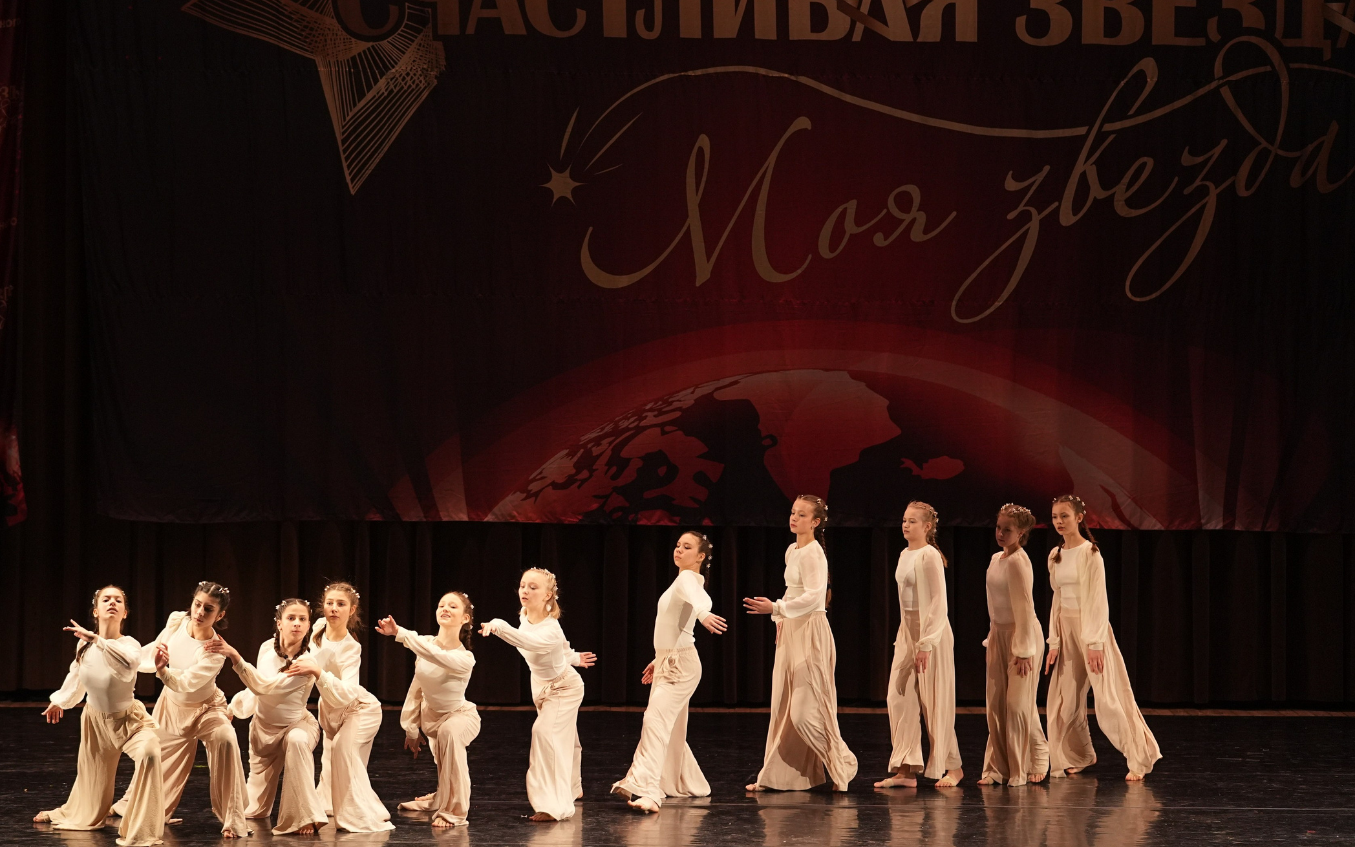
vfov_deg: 10.3
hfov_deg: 16.4
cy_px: 321
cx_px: 530
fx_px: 4690
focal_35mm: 127
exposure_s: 1/400
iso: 2000
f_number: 2.8
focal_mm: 102
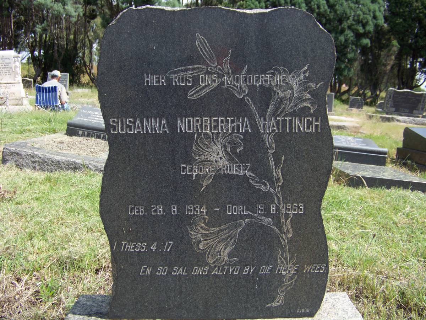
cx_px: 213
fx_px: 443
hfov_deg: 51.4
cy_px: 160
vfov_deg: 39.7
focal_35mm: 36
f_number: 2.8
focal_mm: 5.85
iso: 64
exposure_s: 1/640
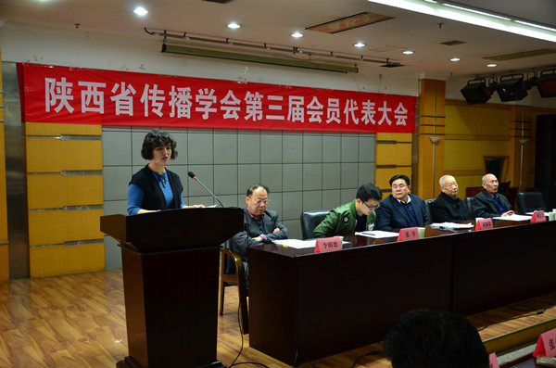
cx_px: 278
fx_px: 555
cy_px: 184
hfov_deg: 53.2
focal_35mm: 36
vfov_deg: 36.7
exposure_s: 1/15
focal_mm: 24
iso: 200
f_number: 3.8
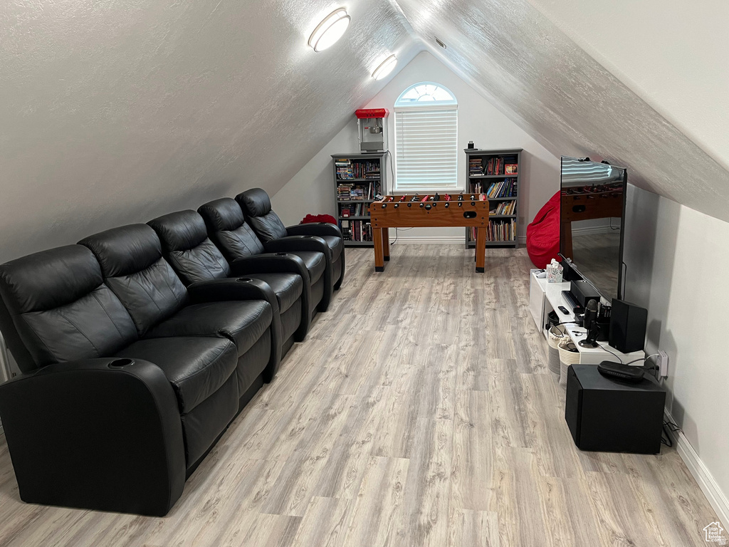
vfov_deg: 53.1
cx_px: 364
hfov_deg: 67.3
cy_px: 274
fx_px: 548
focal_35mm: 26
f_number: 1.6
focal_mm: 5.1
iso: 125
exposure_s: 1/60
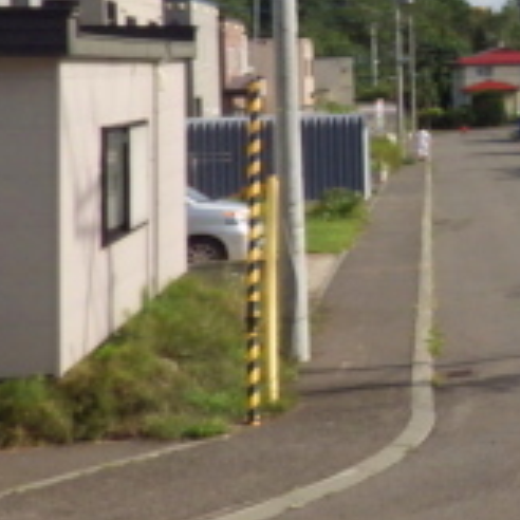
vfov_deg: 22.4
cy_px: 82
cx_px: 992
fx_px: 1292
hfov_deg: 17.4
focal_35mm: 76
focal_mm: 4
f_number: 9.7
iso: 100
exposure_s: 1/160
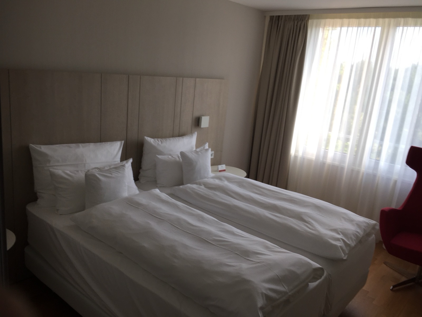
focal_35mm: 29
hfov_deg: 61.7
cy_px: 158
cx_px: 211
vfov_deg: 48.2
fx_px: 354
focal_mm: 4.15
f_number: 2.2
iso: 32
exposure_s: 1/100
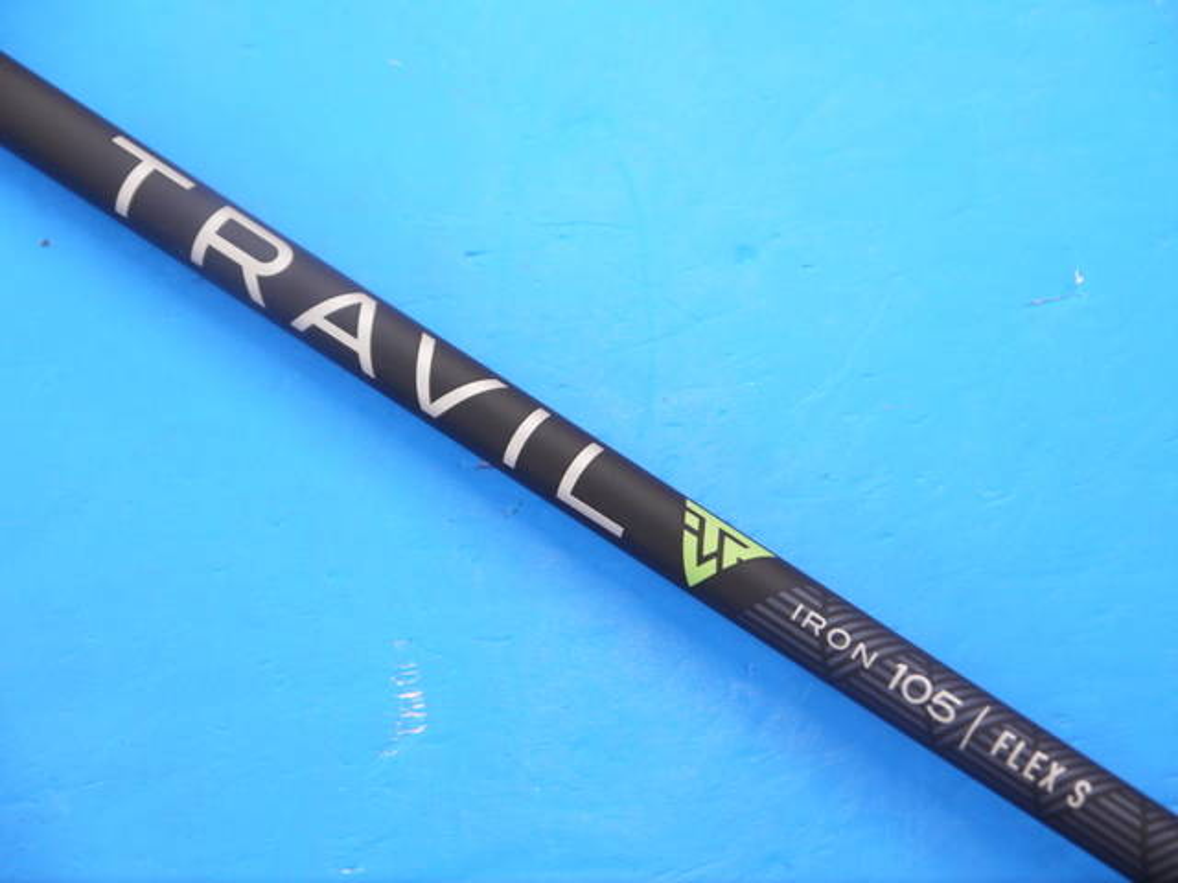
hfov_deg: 23.3
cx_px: 589
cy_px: 442
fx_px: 2859
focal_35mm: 84
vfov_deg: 17.6
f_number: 5.6
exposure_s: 1/80
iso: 800
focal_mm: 42
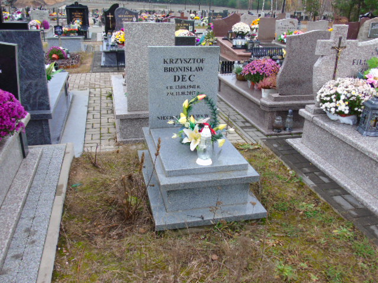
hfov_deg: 61.7
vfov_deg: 48.2
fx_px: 317
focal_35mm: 29
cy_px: 142
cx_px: 189
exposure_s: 1/40
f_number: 3.6
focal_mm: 5.2
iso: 80
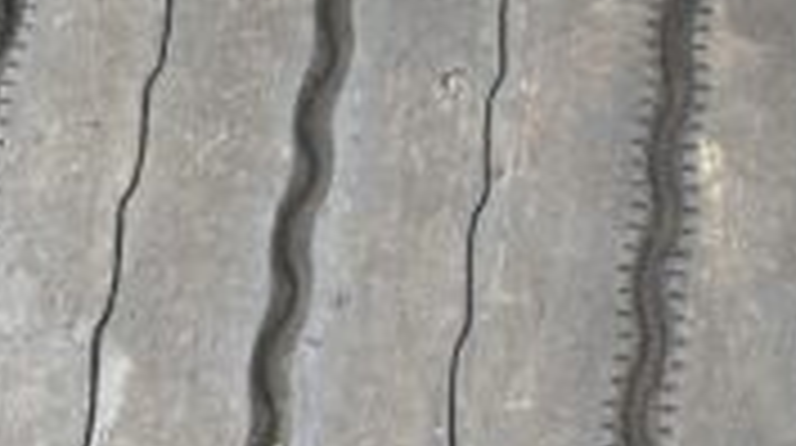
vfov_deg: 17.2
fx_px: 1454
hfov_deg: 30.6
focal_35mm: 69
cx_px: 427
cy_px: 74
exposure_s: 1/100
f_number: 1.8
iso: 100
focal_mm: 4.25
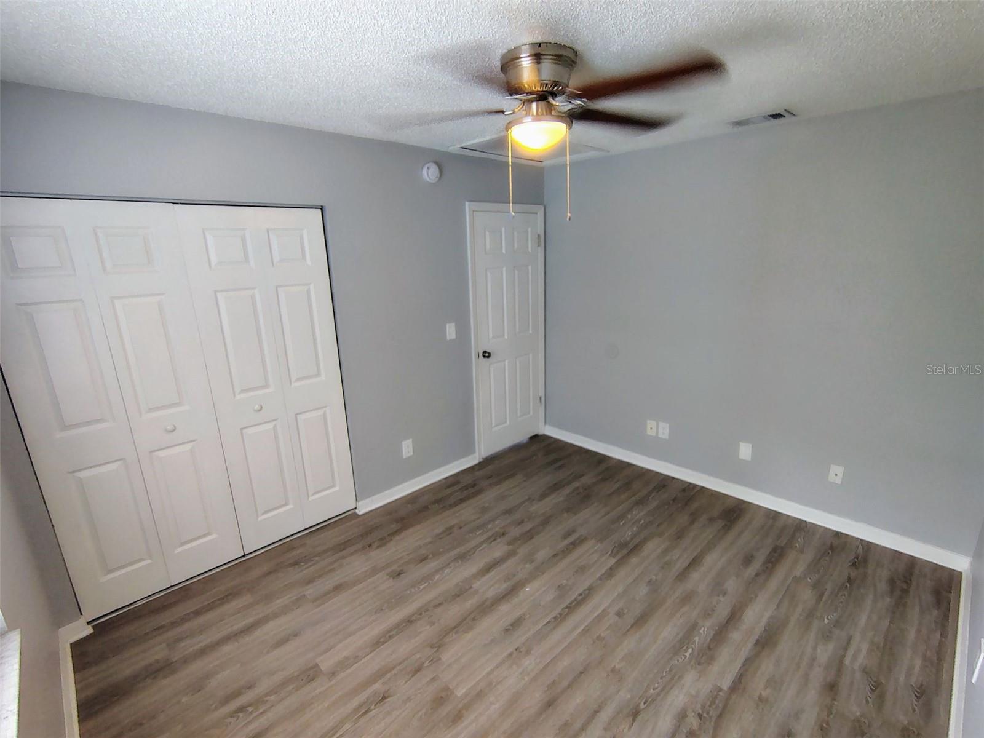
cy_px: 369
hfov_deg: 94.5
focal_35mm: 16
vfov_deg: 78.1
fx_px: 455
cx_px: 492
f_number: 2.2
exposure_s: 1/30
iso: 432
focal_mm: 2.13
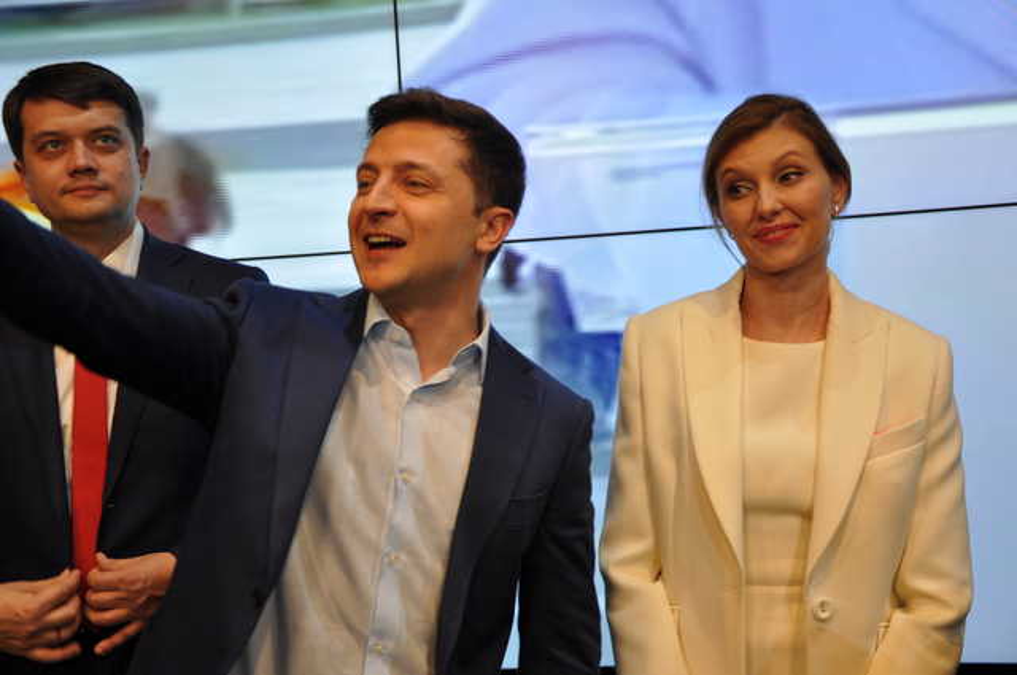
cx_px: 508
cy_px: 338
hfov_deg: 33.4
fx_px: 1693
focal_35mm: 60
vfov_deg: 22.6
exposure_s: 1/30
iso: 250
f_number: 4.5
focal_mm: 40
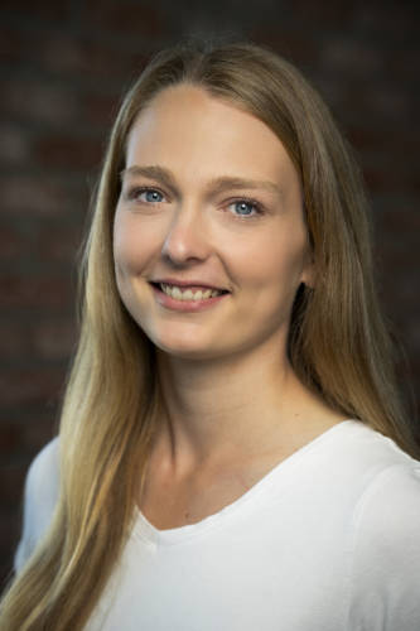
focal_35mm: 85
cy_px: 316
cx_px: 210
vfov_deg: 23.9
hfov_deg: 16.1
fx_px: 1488
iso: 400
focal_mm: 85
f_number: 3.5
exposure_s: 1/160
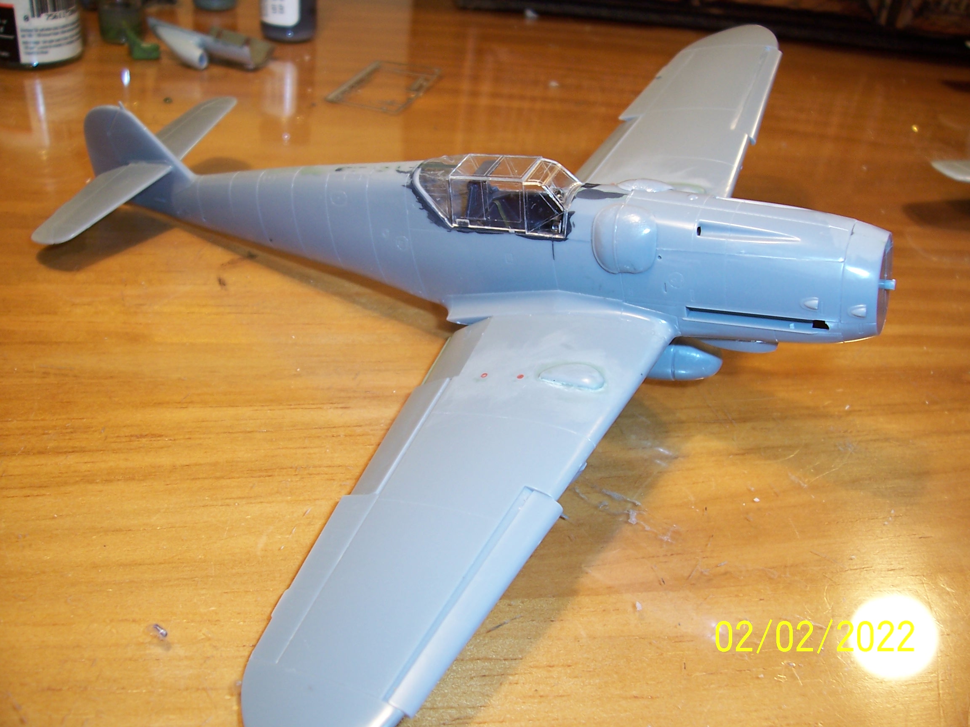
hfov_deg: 54.0
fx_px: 953
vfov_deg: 41.8
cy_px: 364
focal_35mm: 34
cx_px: 485
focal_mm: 5.6
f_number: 2.7
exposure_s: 1/90
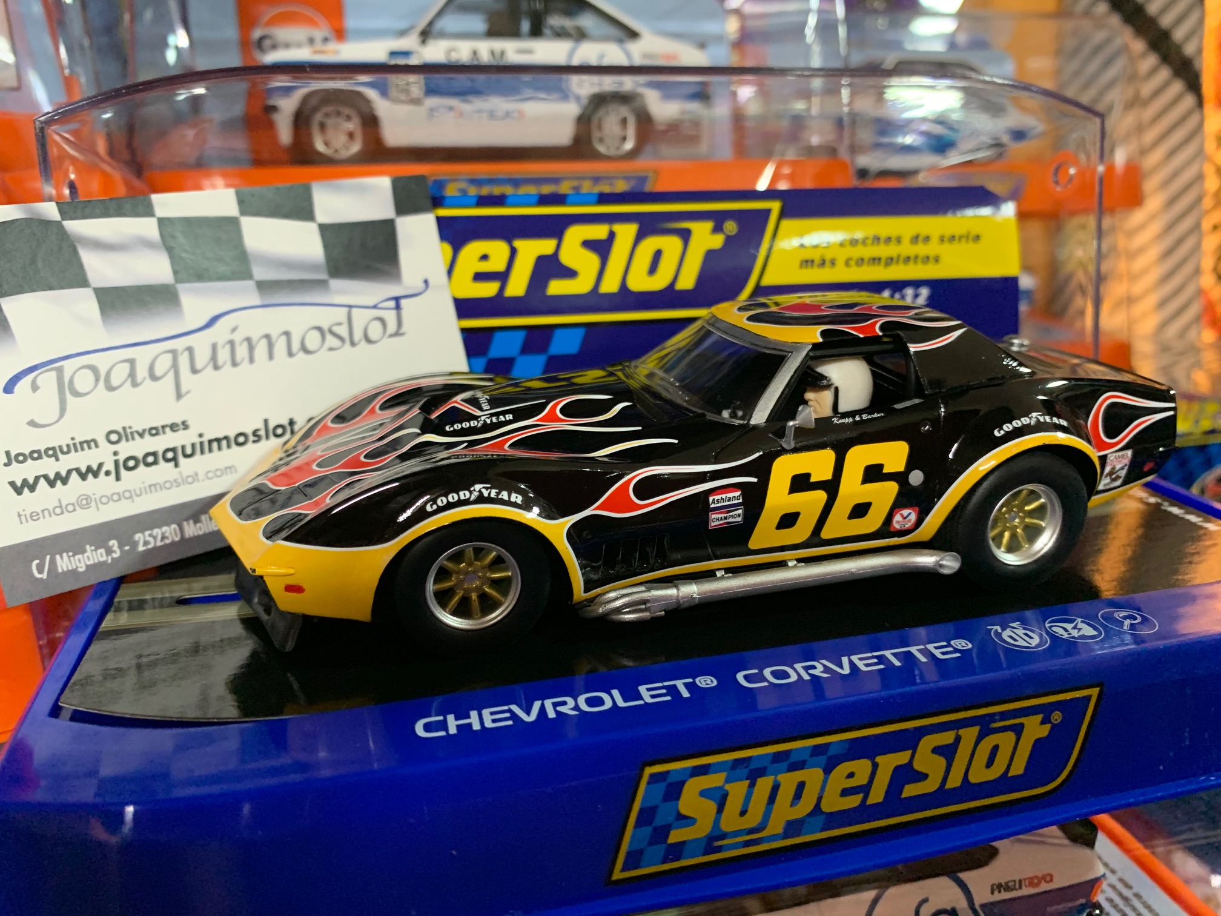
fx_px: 917
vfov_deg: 53.1
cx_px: 610
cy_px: 458
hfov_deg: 67.3
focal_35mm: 26
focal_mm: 4.25
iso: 400
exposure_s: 1/50
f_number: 1.8
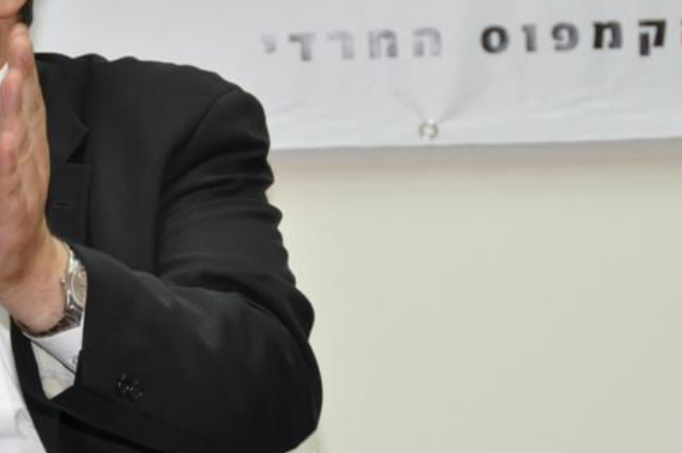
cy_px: 79
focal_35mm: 239
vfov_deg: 5.7
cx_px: 100
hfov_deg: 8.6
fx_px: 4523
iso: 800
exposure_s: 1/60
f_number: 5
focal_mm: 75
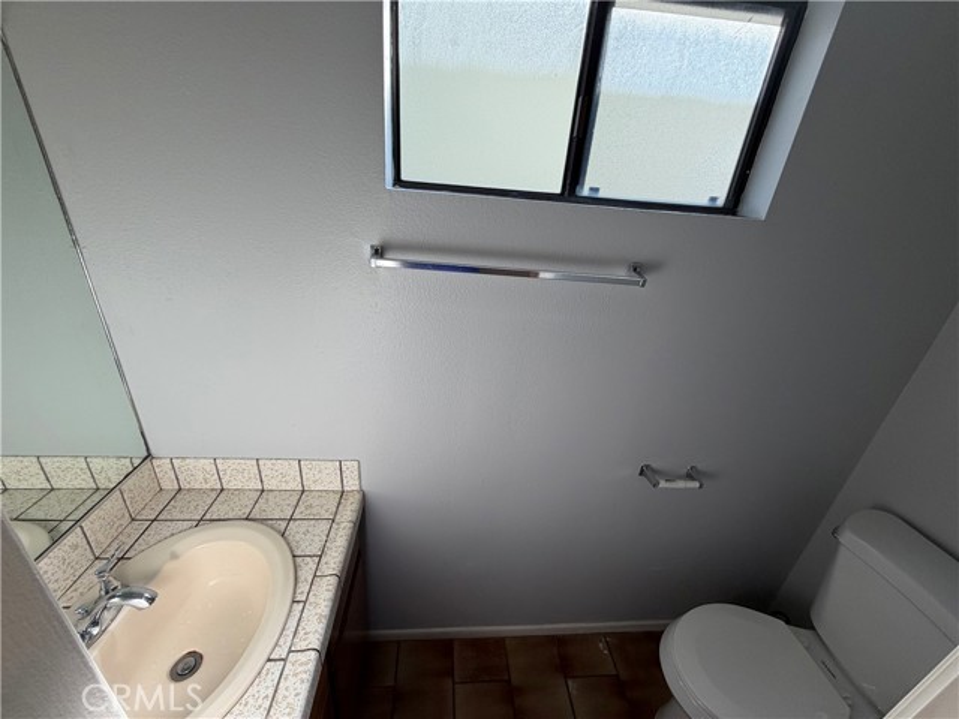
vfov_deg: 85.7
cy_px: 360
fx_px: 388
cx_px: 480
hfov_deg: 102.1
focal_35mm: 14
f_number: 2.2
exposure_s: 1/121
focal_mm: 2.22
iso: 64
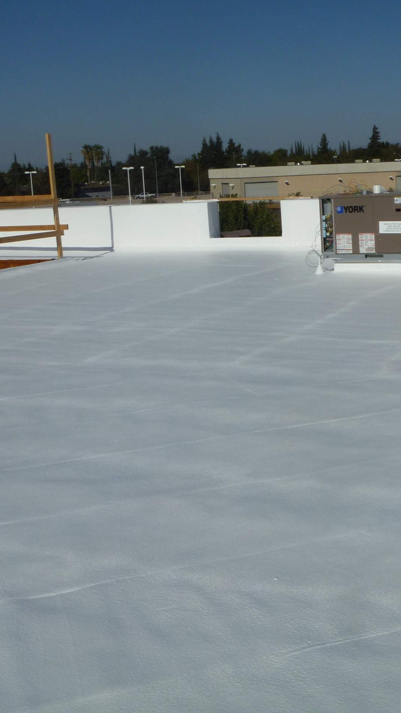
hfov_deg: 22.8
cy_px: 356
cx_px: 372
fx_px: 964
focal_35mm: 51
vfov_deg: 40.6
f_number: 5.6
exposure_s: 1/1000
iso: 80
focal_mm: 6.3
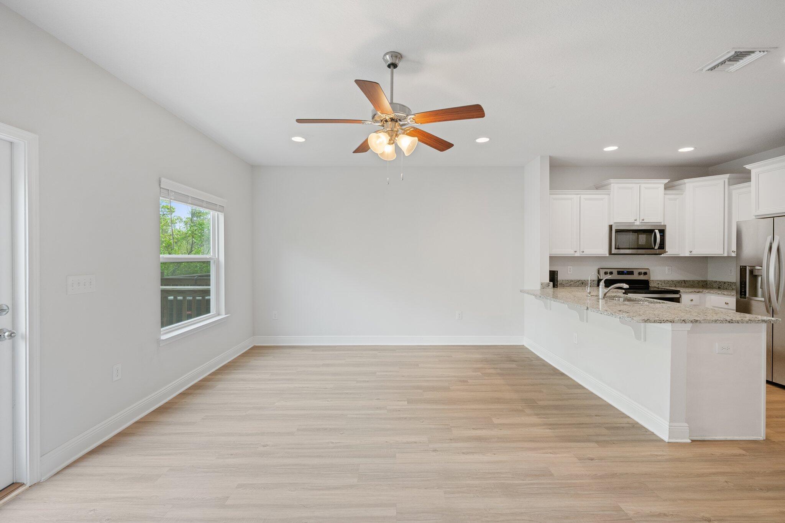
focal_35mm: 15
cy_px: 262
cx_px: 392
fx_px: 327
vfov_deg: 77.3
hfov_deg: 100.4
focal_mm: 15
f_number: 9
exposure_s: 1/5
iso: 500
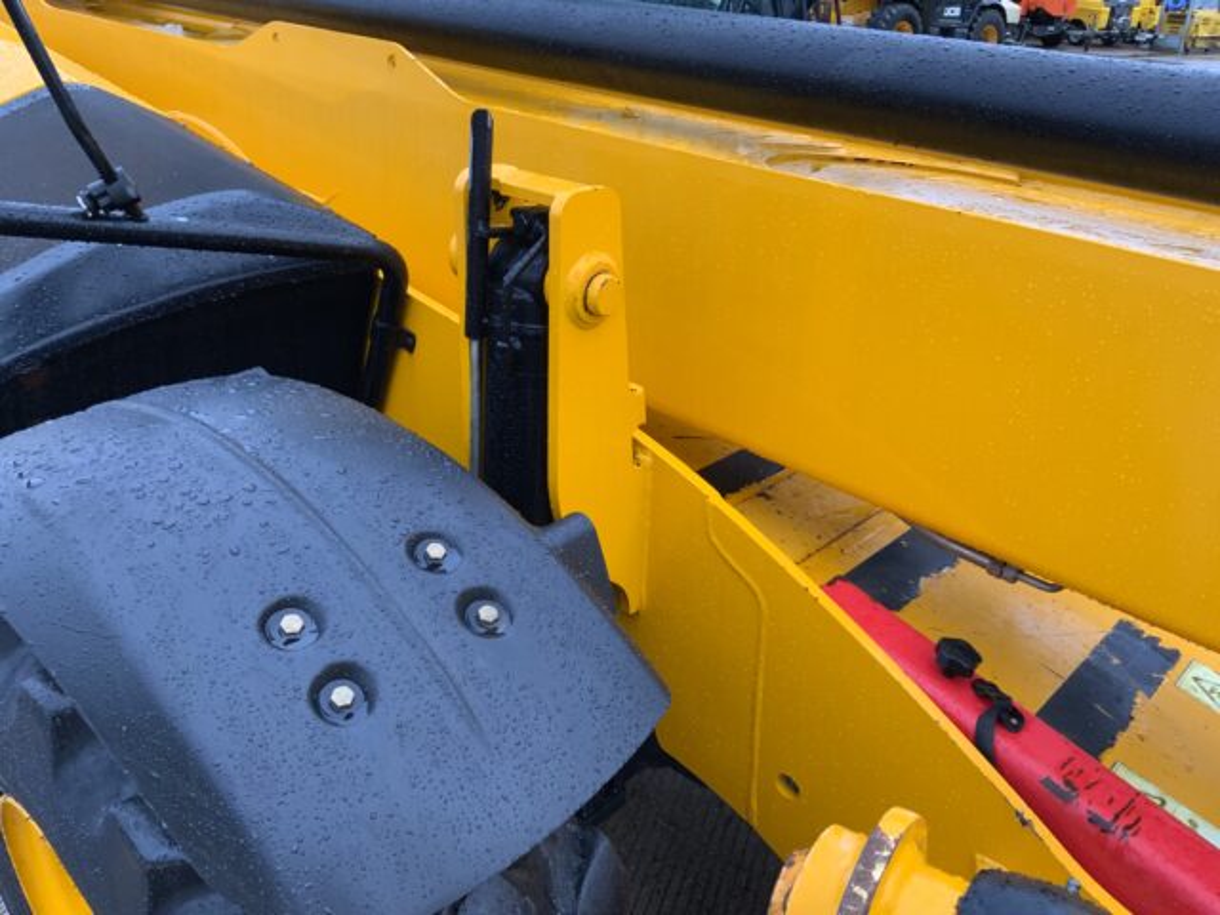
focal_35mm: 29
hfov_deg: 61.7
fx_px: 1022
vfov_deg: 48.2
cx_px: 610
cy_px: 458
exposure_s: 1/60
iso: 80
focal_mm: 3
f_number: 1.8
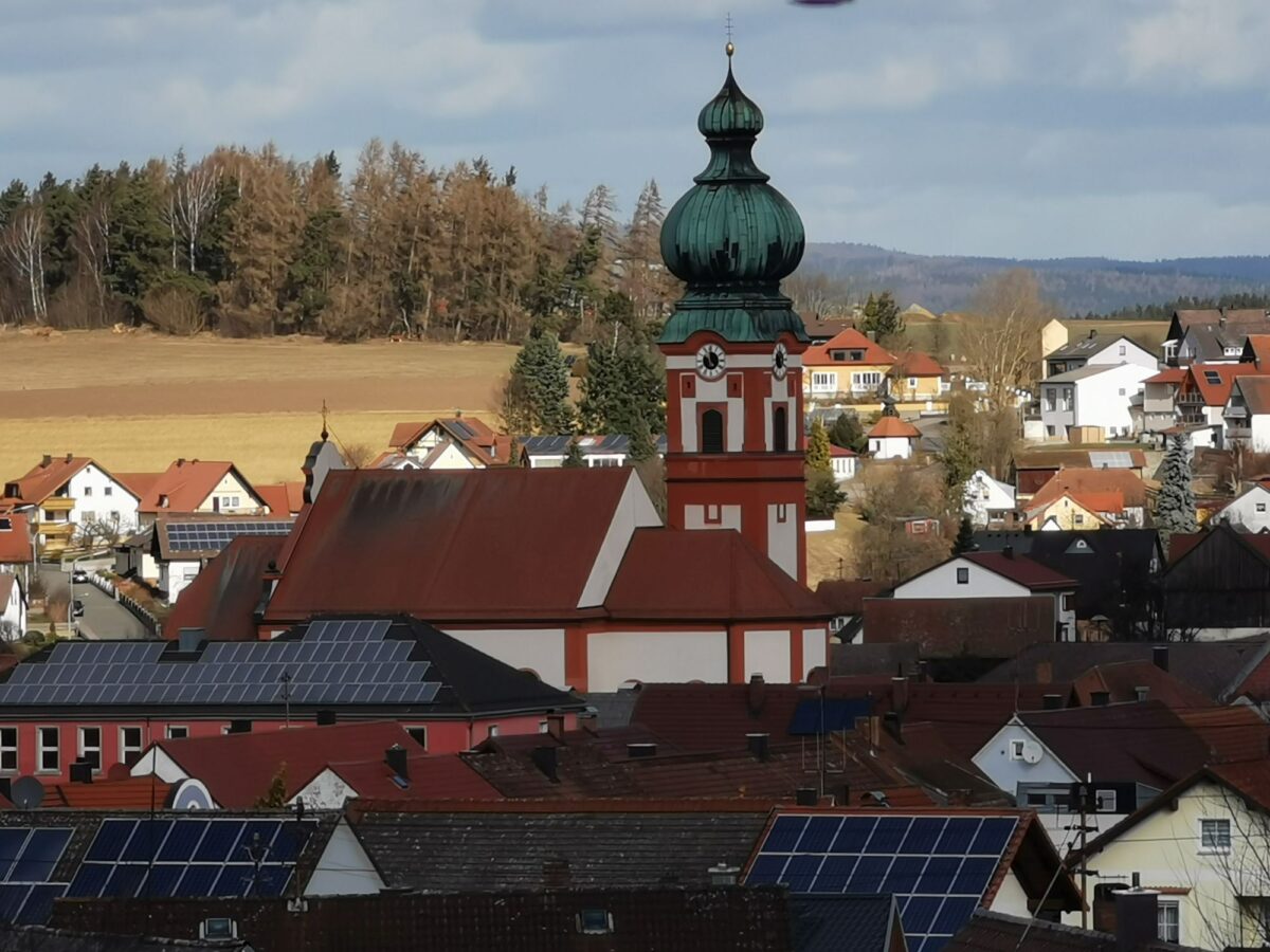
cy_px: 476
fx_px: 9906
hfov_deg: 7.3
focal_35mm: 270
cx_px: 635
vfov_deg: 5.5
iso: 50
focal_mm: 14.46
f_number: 3.4
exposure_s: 1/765
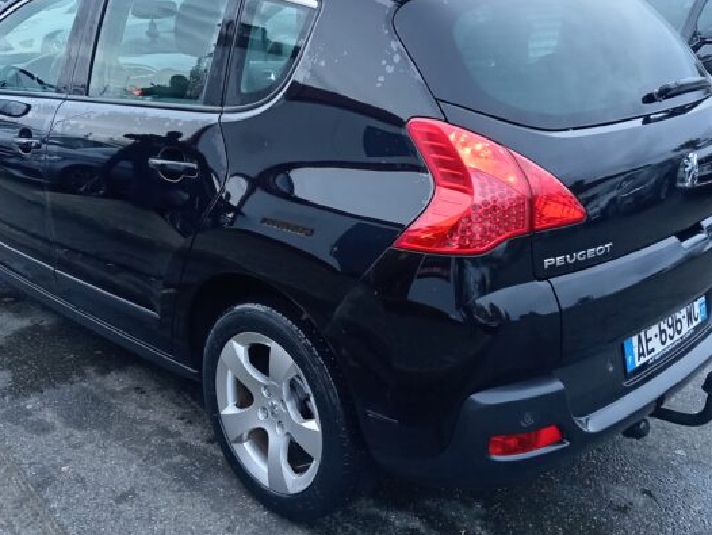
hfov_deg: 48.9
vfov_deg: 37.6
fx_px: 782
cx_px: 332
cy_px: 222
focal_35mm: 38
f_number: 1.8
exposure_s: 1/25
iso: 481
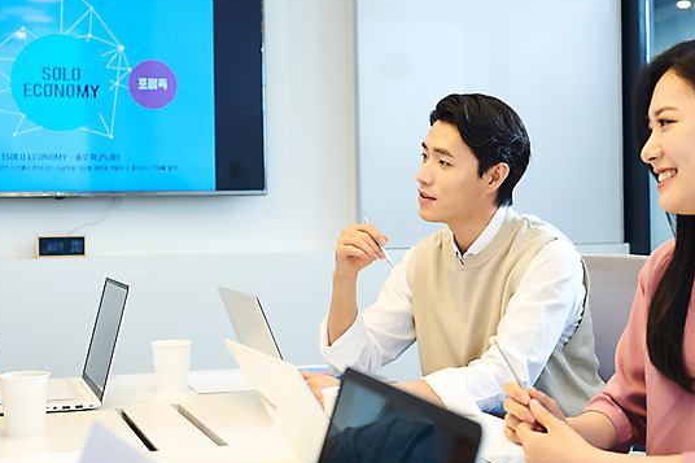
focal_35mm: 56
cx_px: 380
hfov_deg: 35.6
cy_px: 219
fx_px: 1081
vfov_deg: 24.2
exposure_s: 1/80
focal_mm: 50
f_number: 4.5
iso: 250
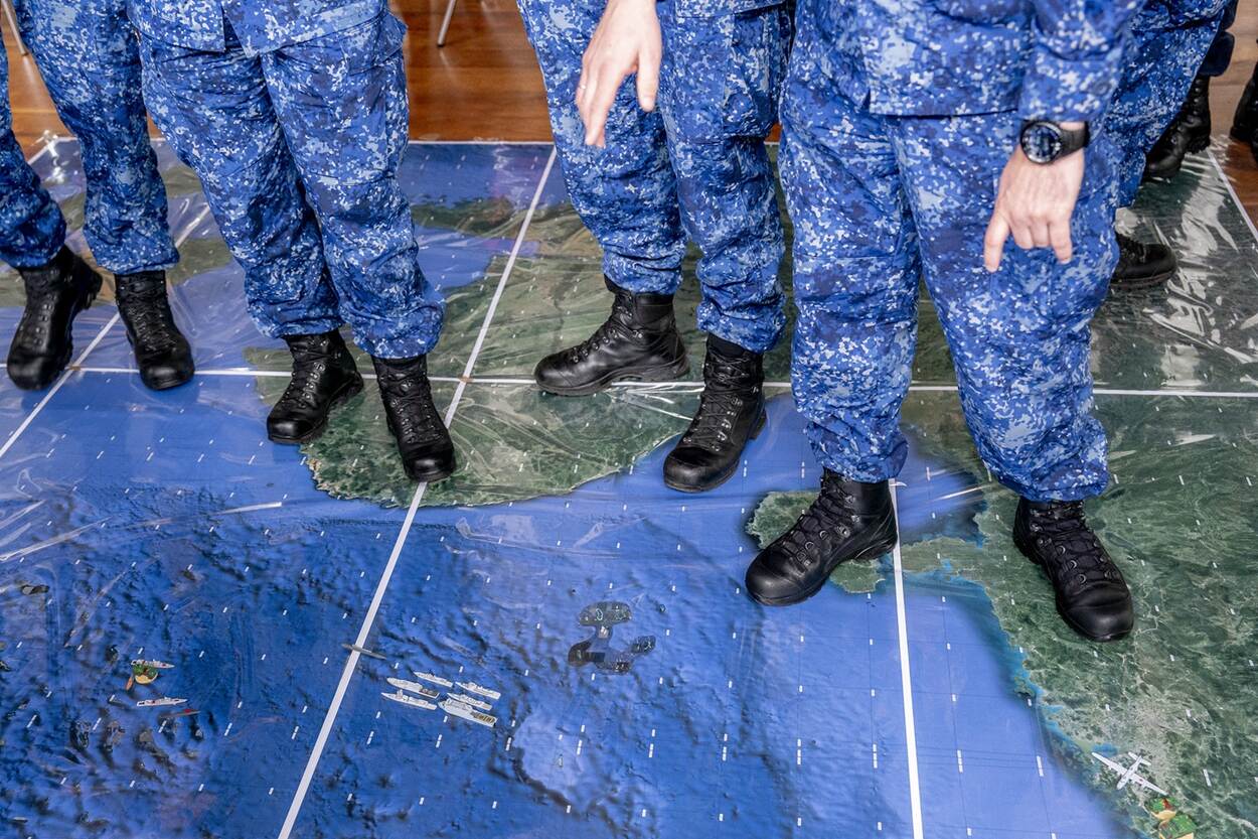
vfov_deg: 35.0
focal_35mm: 38
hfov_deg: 50.7
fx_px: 1328
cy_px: 420
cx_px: 629
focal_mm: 38
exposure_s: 1/125
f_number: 3.5
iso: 3200
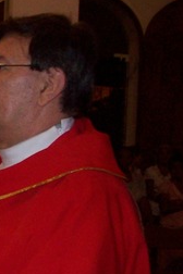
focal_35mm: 95
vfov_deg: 21.3
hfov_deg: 13.0
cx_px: -147
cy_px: 194
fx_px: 724
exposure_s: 1/64
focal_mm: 6
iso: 200
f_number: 2.7
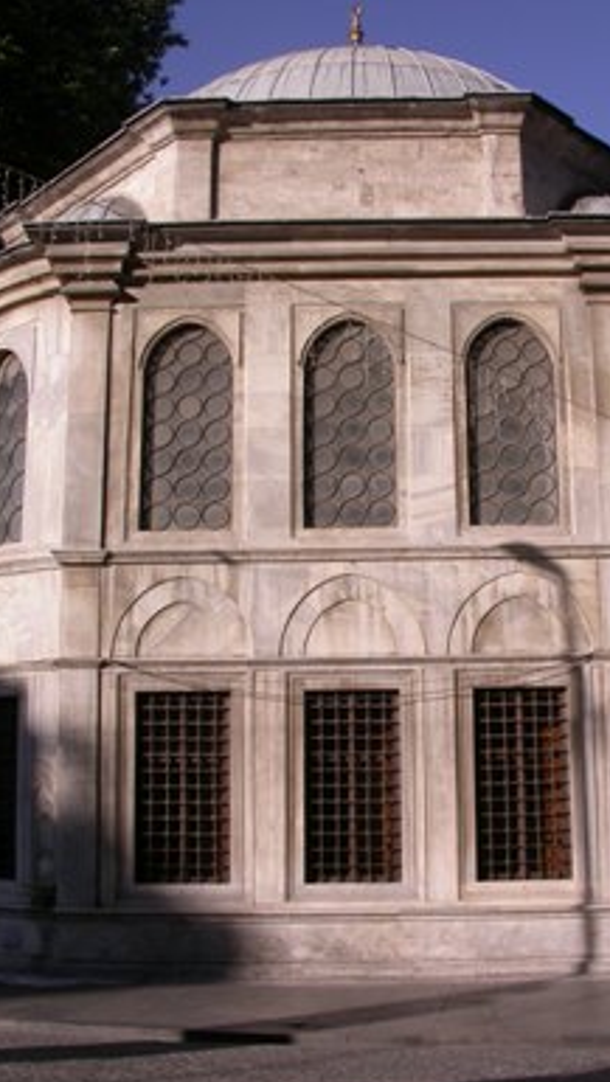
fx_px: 1235
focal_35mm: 43
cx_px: 408
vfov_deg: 47.3
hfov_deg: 27.6
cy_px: 556
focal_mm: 7.85
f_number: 6
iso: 100
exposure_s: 1/619
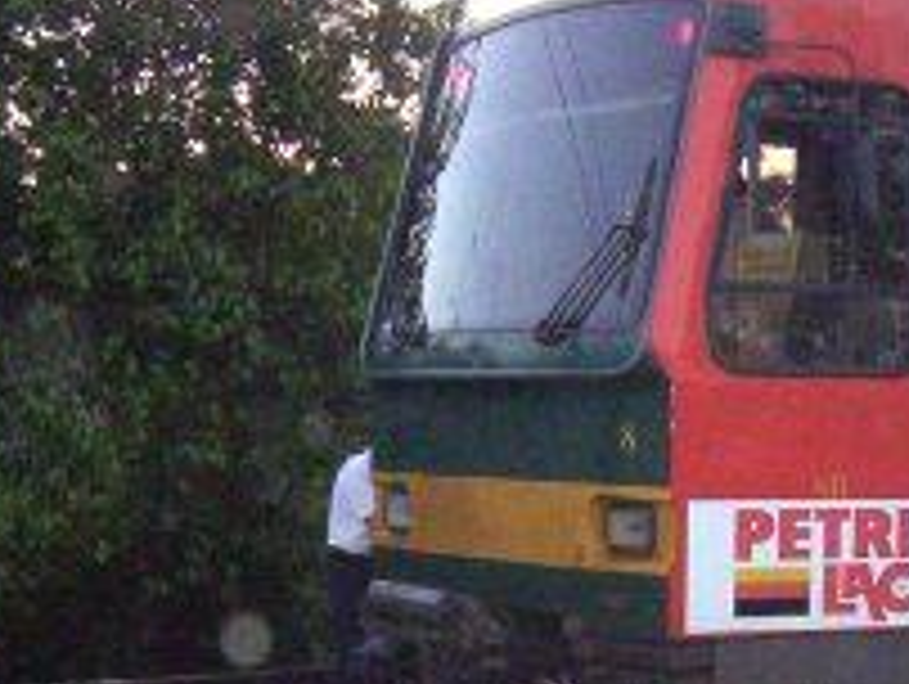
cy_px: 680
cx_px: 502
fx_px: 2261
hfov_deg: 22.7
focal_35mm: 86
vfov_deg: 16.8
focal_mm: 5.26
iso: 140
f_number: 3.84
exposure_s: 1/60
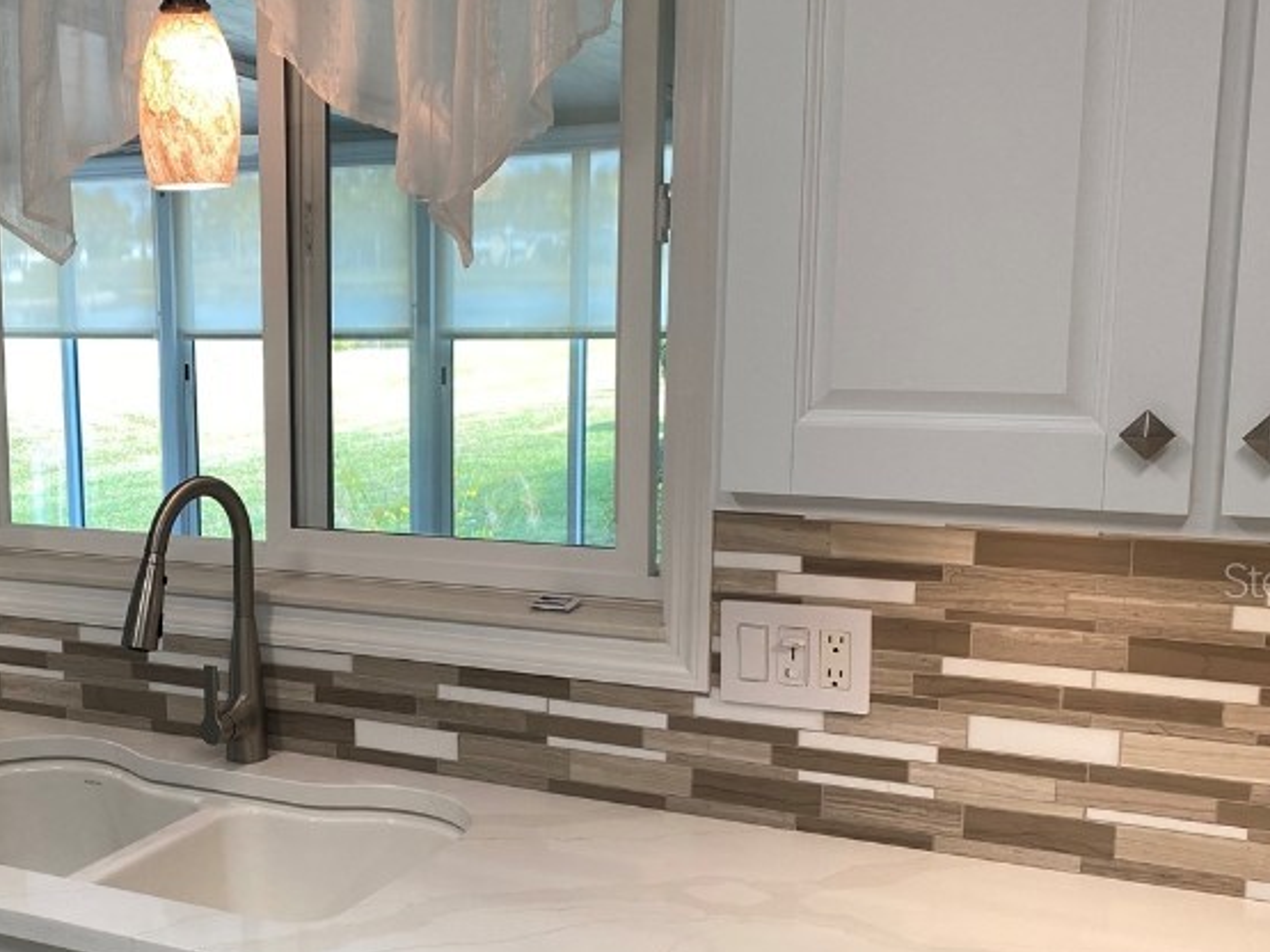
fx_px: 1761
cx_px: 268
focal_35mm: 48
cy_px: 579
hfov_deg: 38.3
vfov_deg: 30.2
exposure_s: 1/120
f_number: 1.8
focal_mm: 4.25
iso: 40
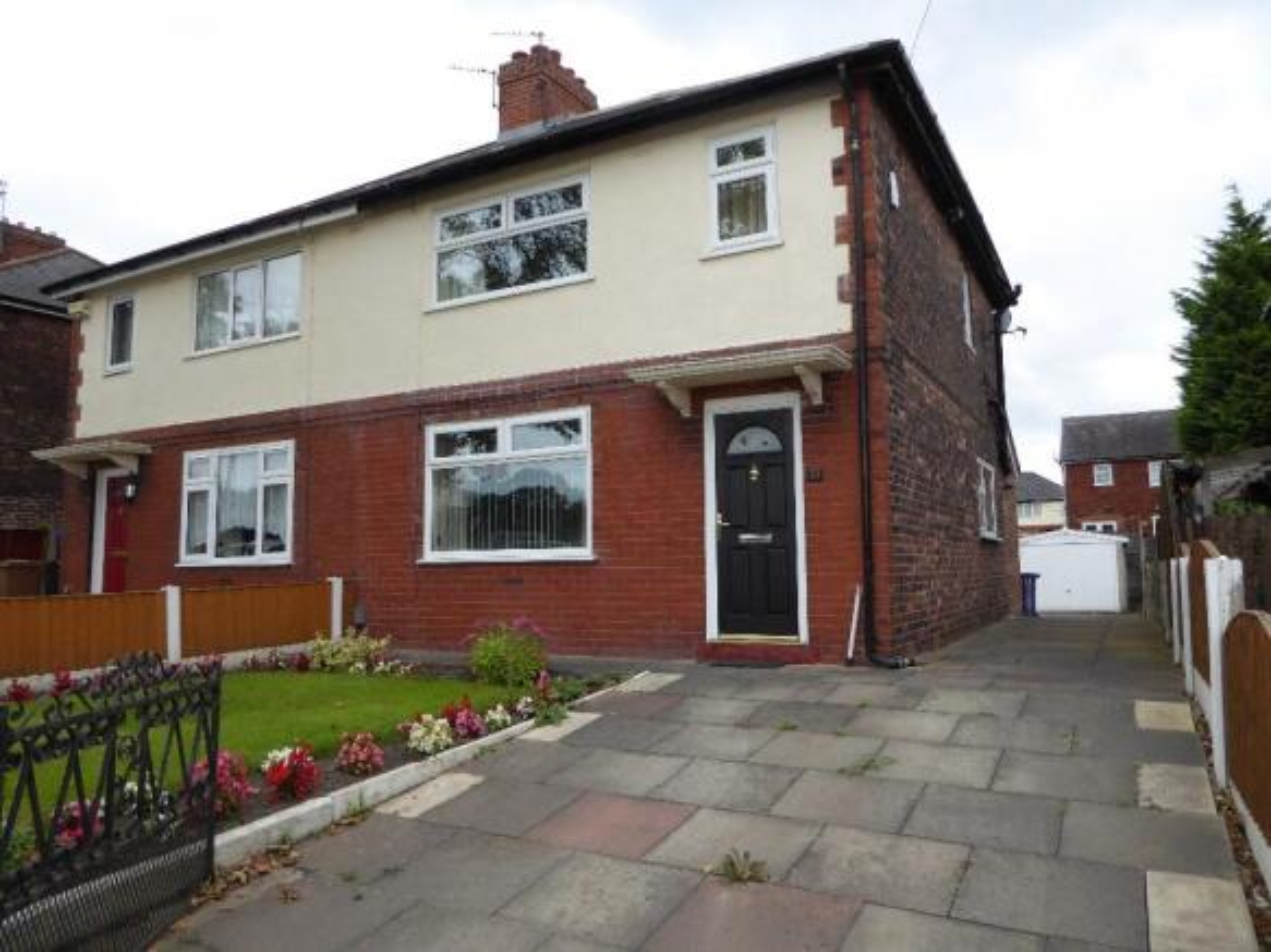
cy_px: 476
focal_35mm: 24
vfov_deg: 56.8
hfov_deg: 71.6
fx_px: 881
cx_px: 636
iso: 100
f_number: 3.3
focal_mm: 4.3
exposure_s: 1/320
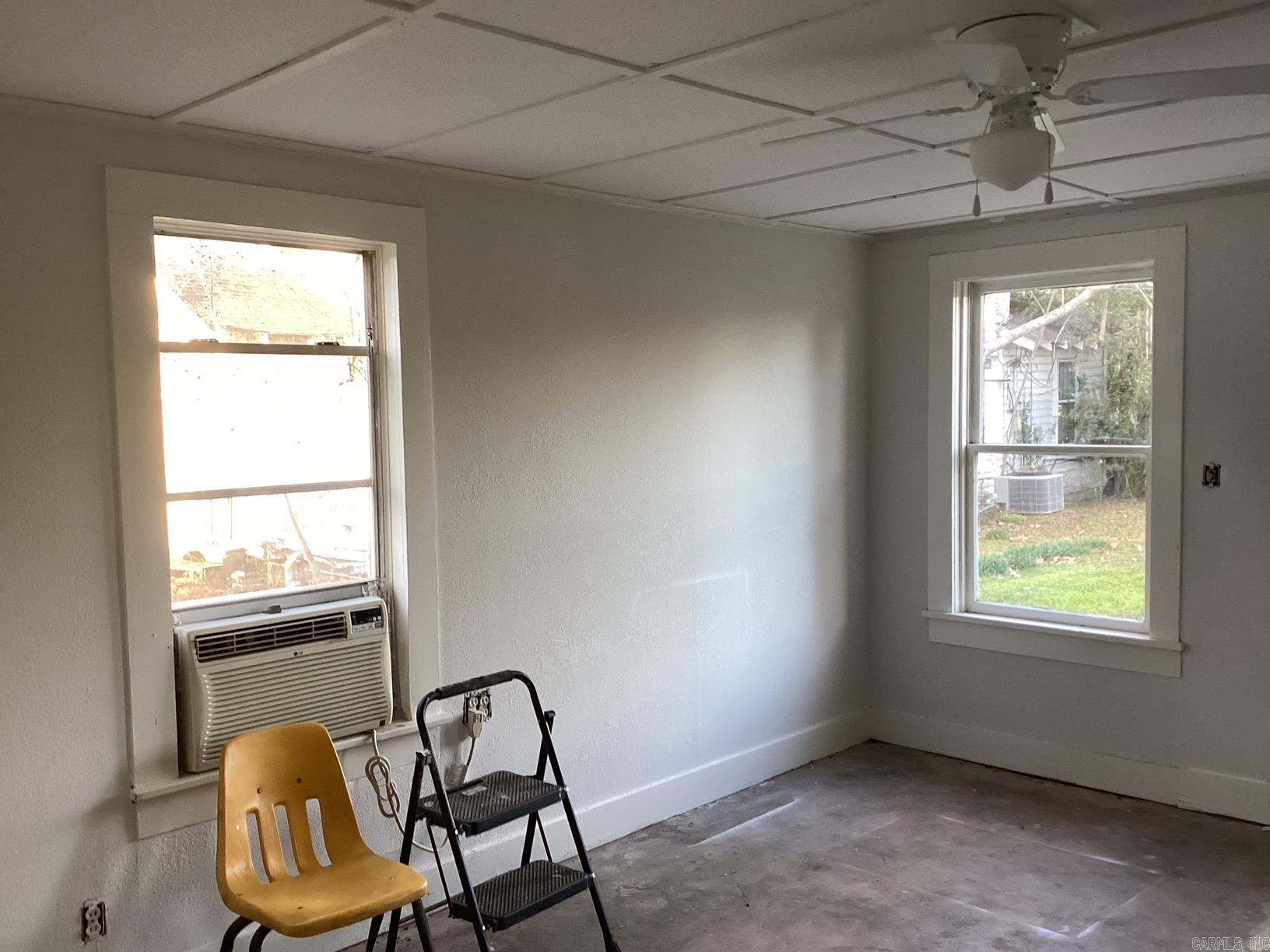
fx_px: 1137
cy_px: 476
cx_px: 635
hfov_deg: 58.4
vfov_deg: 45.4
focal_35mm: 31
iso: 125
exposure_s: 1/60
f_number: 2.4
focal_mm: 3.3
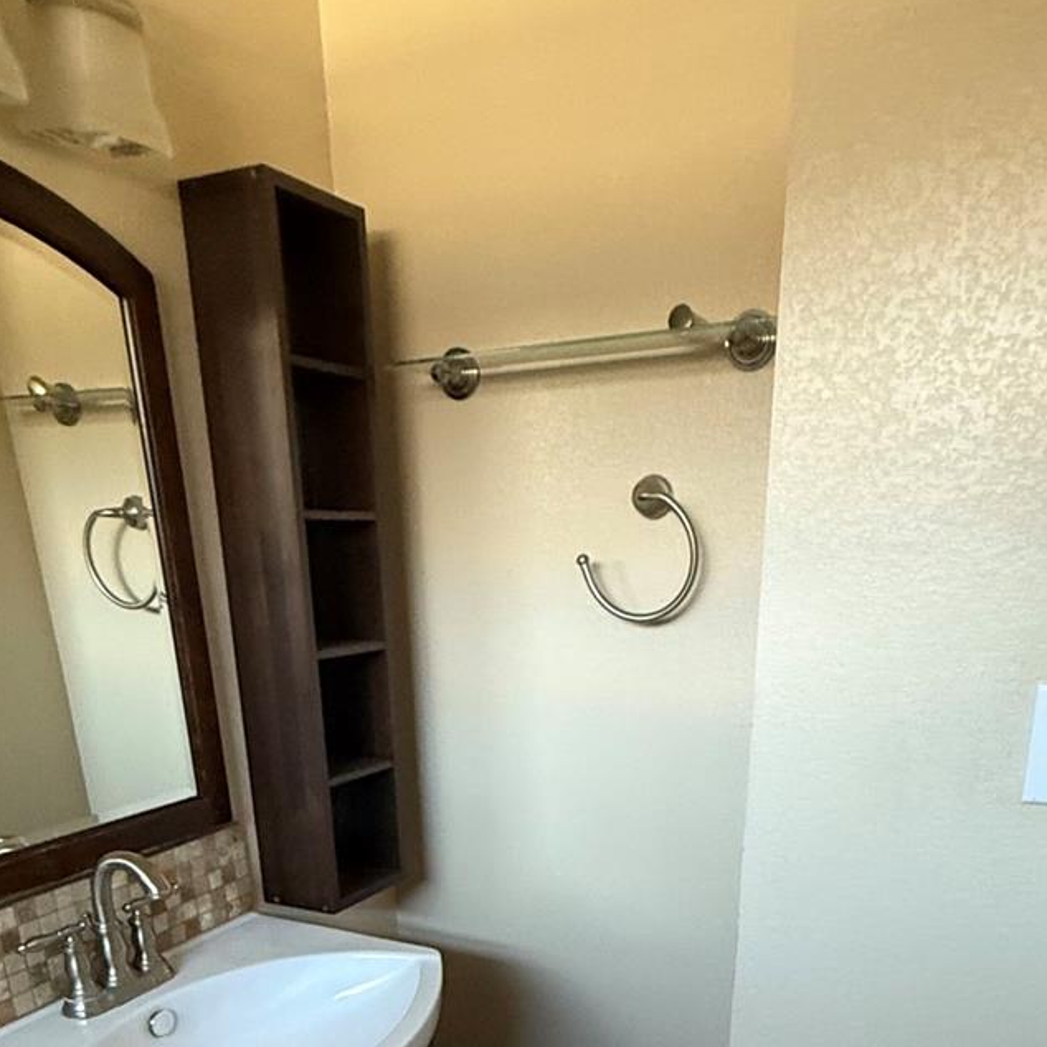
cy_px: 941
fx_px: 1027
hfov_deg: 54.0
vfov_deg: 48.4
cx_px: 573
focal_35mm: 30
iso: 500
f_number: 2.2
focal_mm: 2.22
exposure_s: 1/60
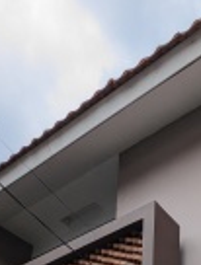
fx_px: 415
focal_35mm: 54
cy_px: 440
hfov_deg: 25.3
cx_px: 219
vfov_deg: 23.8
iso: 34
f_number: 2.2
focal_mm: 2.35
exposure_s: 1/981
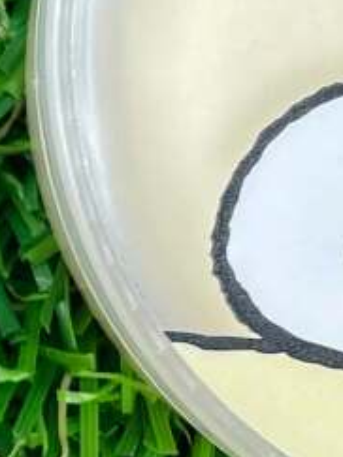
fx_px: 2526
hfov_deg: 7.7
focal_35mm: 191
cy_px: 244
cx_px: -43
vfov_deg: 10.4
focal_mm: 4.2
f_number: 1.6
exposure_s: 1/100
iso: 50
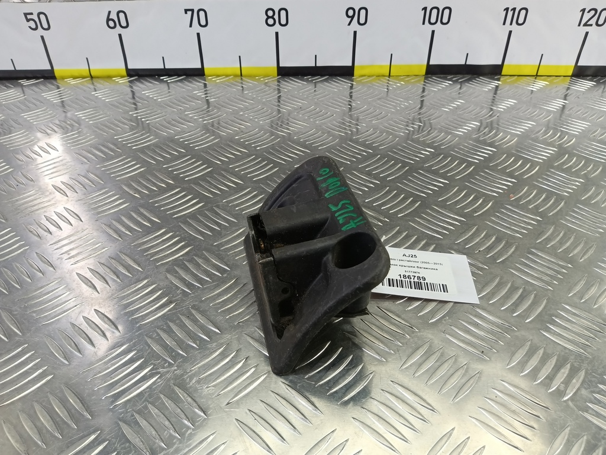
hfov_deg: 73.9
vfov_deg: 58.9
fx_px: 403
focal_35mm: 23
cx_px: 303
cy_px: 228
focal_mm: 4.11
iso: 118
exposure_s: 1/50
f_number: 1.6
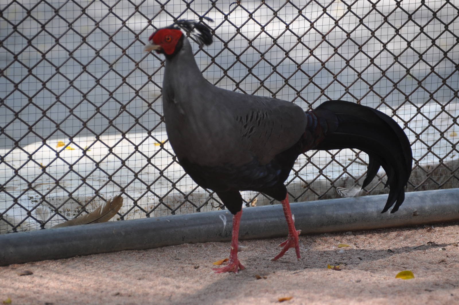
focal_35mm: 292
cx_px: 230
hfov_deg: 7.1
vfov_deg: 4.7
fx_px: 3725
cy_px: 152
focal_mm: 195
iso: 500
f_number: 5.6
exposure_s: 1/250
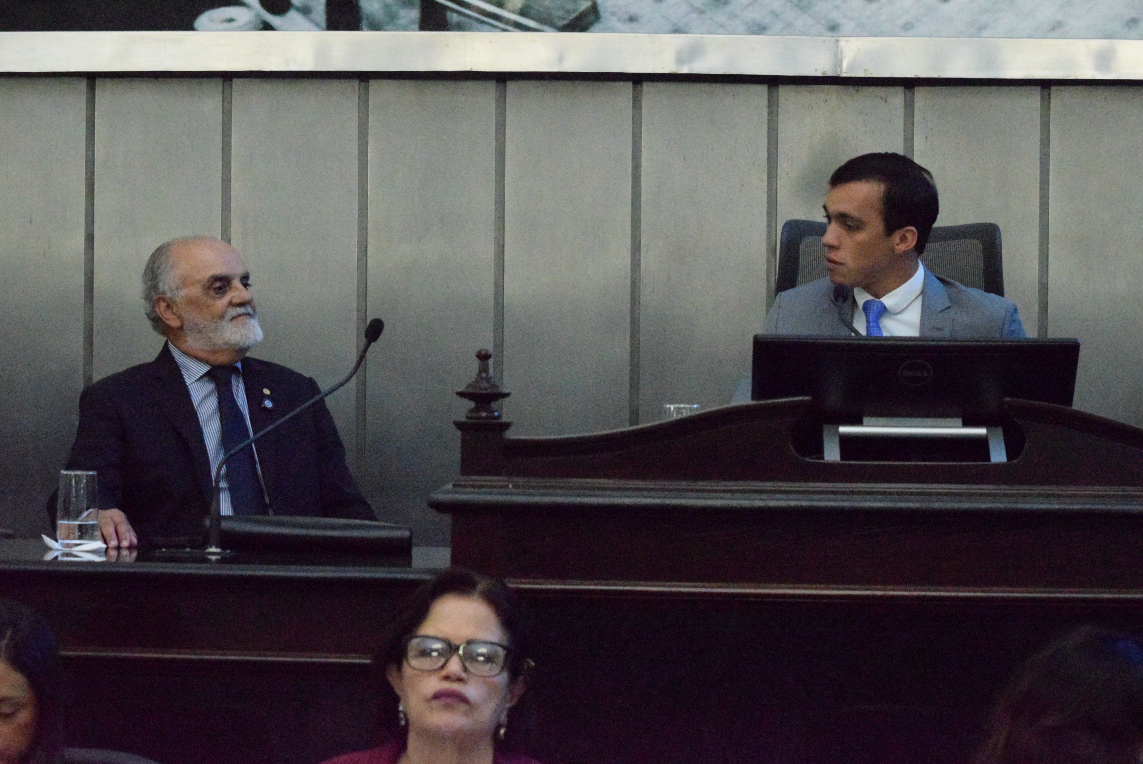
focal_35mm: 105
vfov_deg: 13.1
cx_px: 572
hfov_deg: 19.4
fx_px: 3336
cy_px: 382
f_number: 8
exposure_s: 1/400
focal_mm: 70
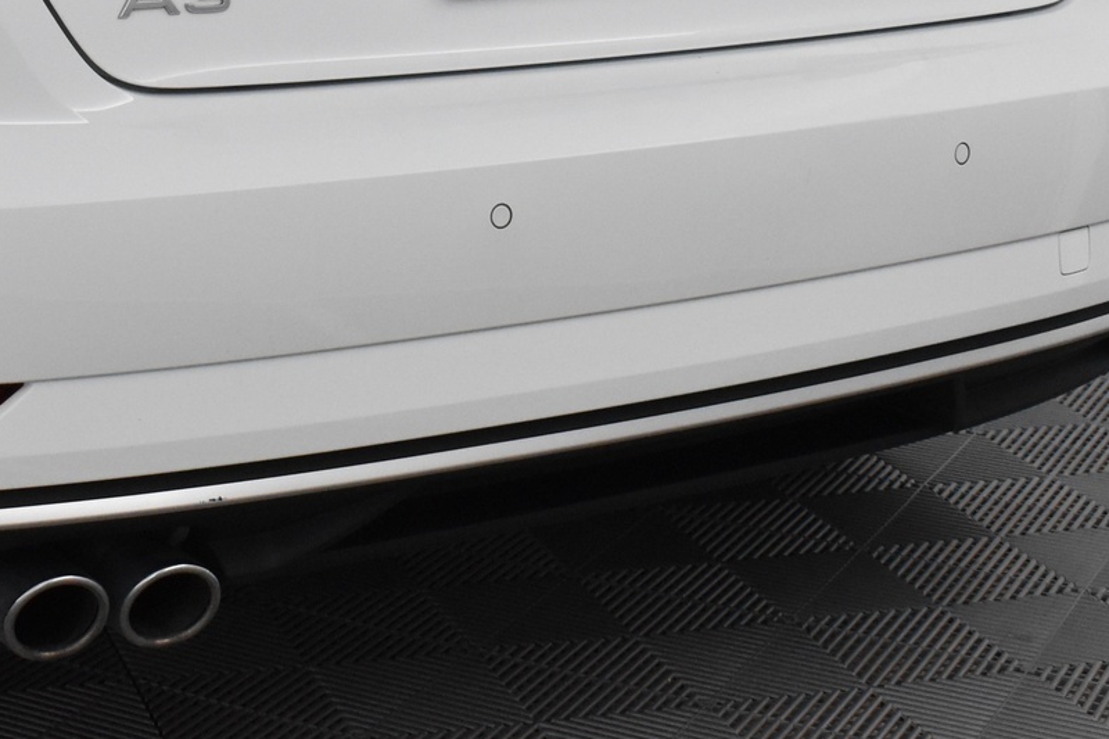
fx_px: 2526
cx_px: 227
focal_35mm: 82
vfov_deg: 16.4
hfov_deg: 24.4
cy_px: 35
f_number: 7.1
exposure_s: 1/160
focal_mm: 27
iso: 3200
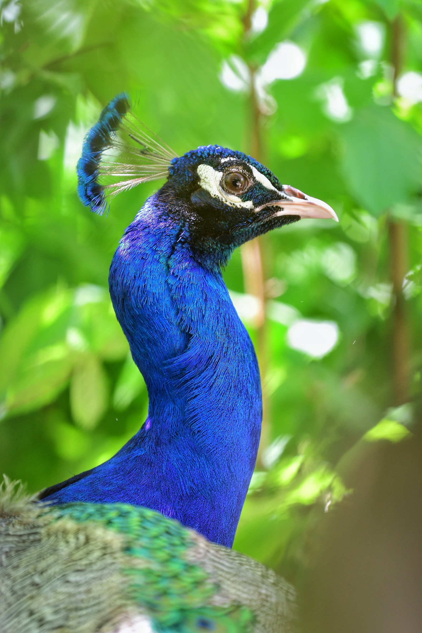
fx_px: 5275
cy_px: 316
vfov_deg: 6.9
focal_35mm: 300
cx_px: 211
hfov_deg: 4.6
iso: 320
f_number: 4.5
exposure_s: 1/80
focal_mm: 200
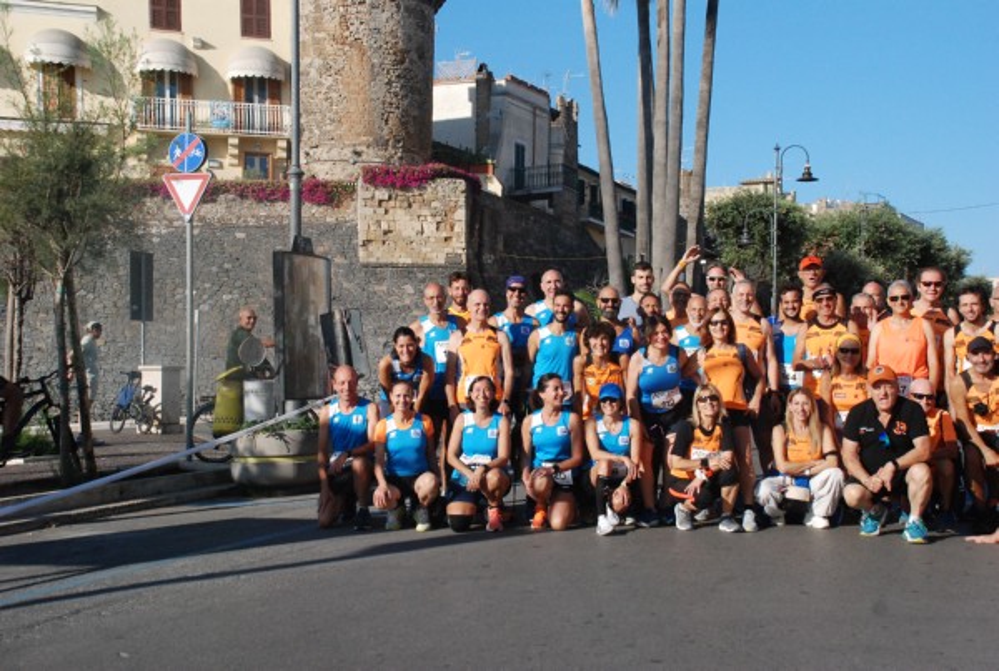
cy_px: 336
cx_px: 500
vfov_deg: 28.2
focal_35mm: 48
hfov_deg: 41.0
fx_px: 1335
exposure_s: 1/2000
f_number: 8
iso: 1000
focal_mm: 32
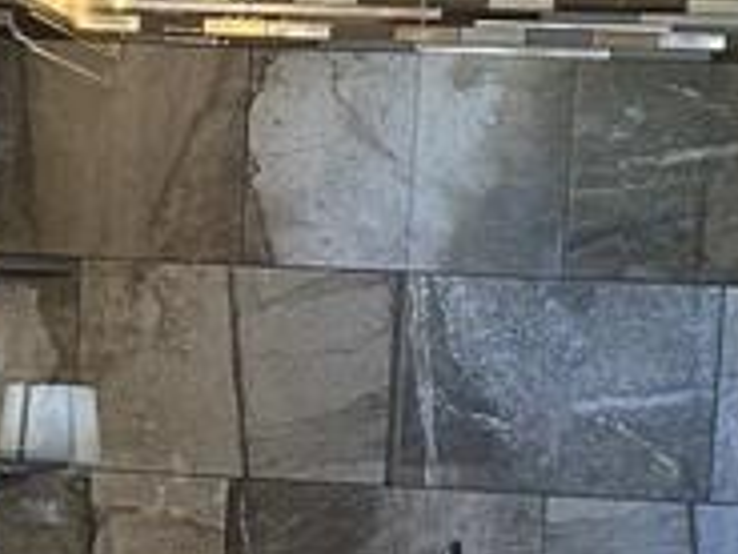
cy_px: 638
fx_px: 3091
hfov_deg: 13.6
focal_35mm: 145
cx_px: 197
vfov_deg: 10.1
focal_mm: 5.7
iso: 200
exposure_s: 1/60
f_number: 1.5
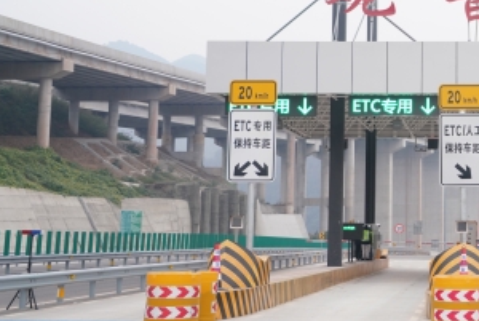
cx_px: 476
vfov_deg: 20.5
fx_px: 879
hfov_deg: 28.6
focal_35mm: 66
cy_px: 87
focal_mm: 33
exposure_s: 1/200
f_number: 4
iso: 500
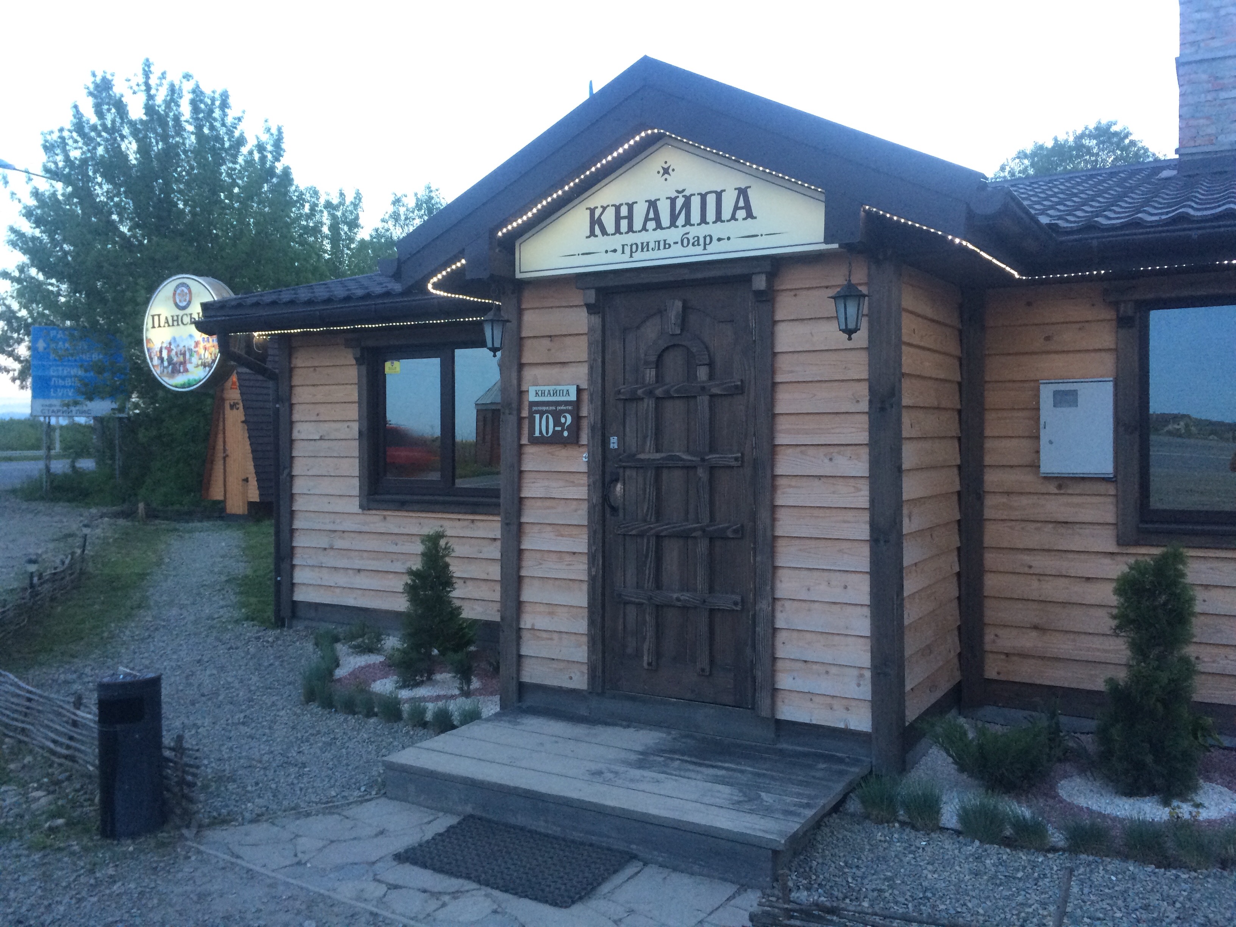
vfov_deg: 48.2
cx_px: 618
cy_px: 464
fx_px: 1035
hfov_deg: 61.7
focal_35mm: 29
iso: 160
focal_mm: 4.15
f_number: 2.2
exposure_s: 1/33
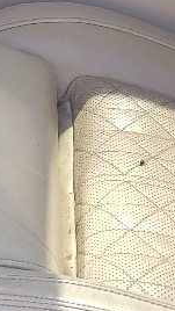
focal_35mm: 169
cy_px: -58
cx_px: 49
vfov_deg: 12.4
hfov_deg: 7.2
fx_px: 1392
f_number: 1.5
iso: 50
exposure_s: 1/417
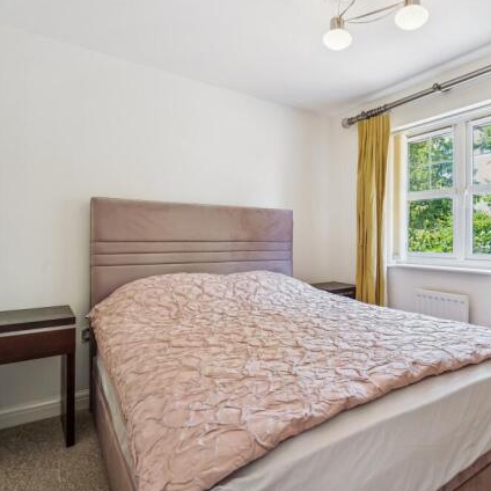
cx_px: 320
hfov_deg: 70.4
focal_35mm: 21
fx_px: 337
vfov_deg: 72.1
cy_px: 250
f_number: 4
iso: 320
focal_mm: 16
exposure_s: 1/30
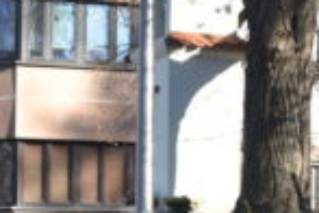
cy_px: 286
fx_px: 1249
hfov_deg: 14.4
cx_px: 271
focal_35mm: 141
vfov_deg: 9.5
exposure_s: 1/125
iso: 100
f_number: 5.6
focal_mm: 18
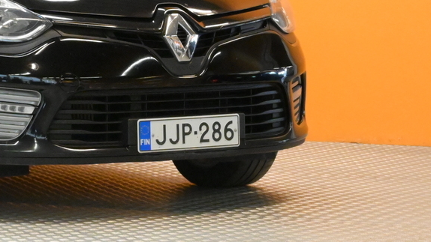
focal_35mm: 195
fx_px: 2229
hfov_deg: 10.9
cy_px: -40
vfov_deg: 6.2
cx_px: -15
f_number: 7.1
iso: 6400
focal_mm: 44
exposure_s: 1/200
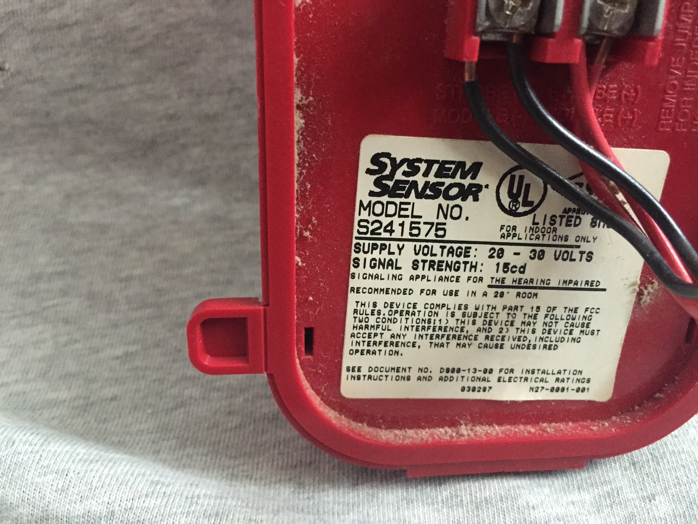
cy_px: 262
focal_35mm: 29
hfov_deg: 61.7
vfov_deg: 48.2
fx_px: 585
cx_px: 349
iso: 400
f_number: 2.2
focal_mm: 4.15
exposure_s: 1/15
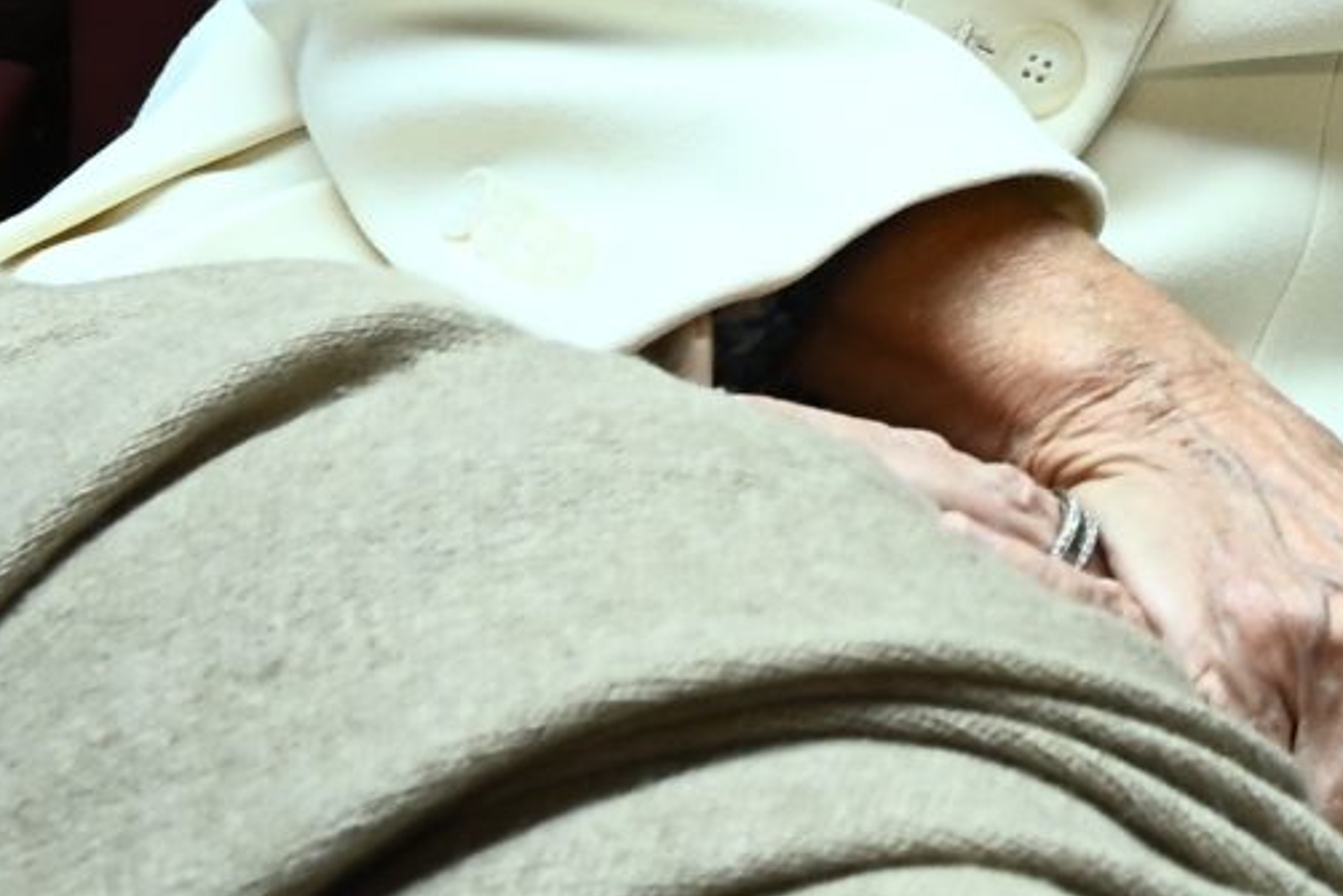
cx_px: 2194
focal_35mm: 153
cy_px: -822
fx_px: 5709
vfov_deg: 8.6
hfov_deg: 12.5
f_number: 4.5
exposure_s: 1/250
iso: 1100
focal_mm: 30
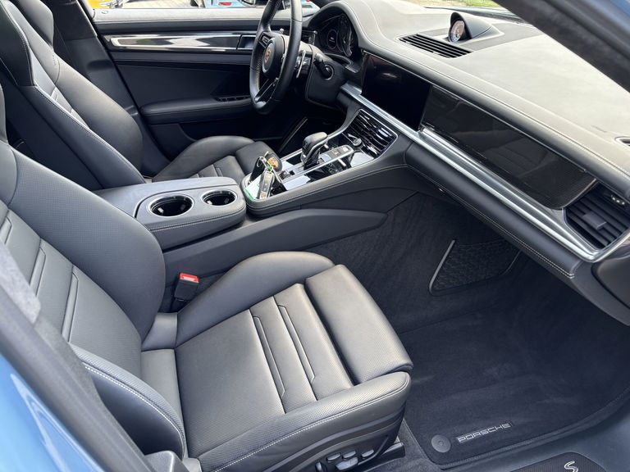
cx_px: 315
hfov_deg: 67.3
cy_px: 236
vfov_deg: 53.1
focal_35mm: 26
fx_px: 473
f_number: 1.6
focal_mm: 5.96
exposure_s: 1/121
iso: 100
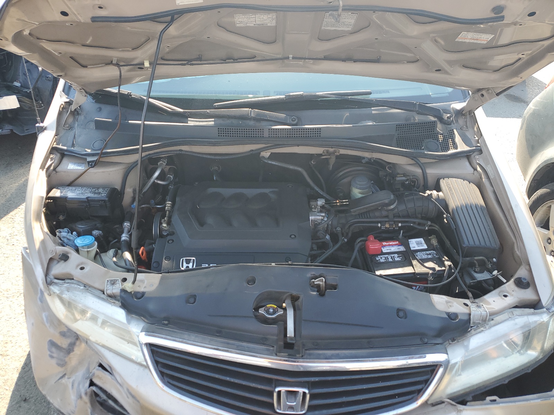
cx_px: 277
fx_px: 416
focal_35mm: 26
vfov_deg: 53.1
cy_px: 208
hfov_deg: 67.3
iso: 50
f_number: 1.5
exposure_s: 1/345
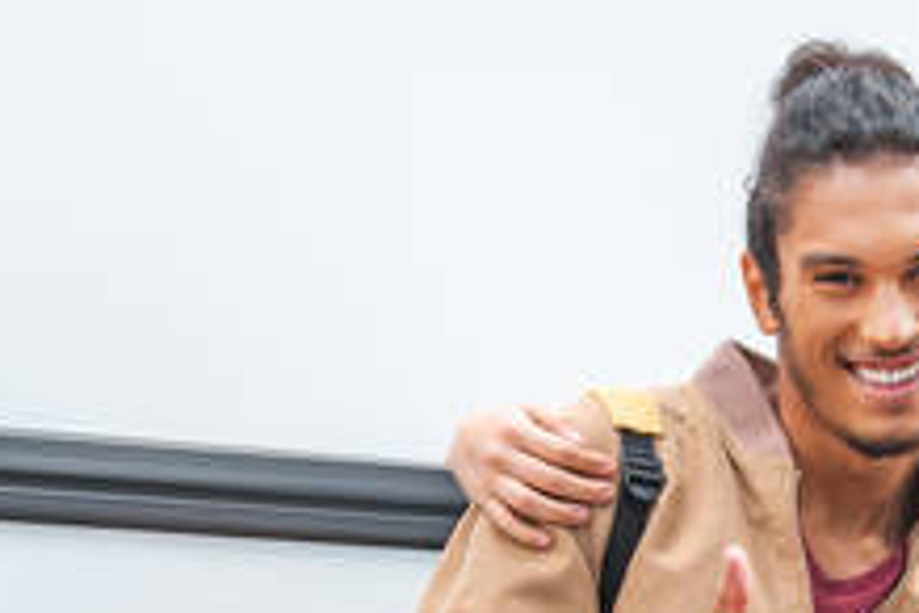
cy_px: 1064
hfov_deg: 10.5
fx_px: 5003
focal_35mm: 196
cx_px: 745
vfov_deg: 6.9
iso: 160
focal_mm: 42
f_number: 4
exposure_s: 1/400
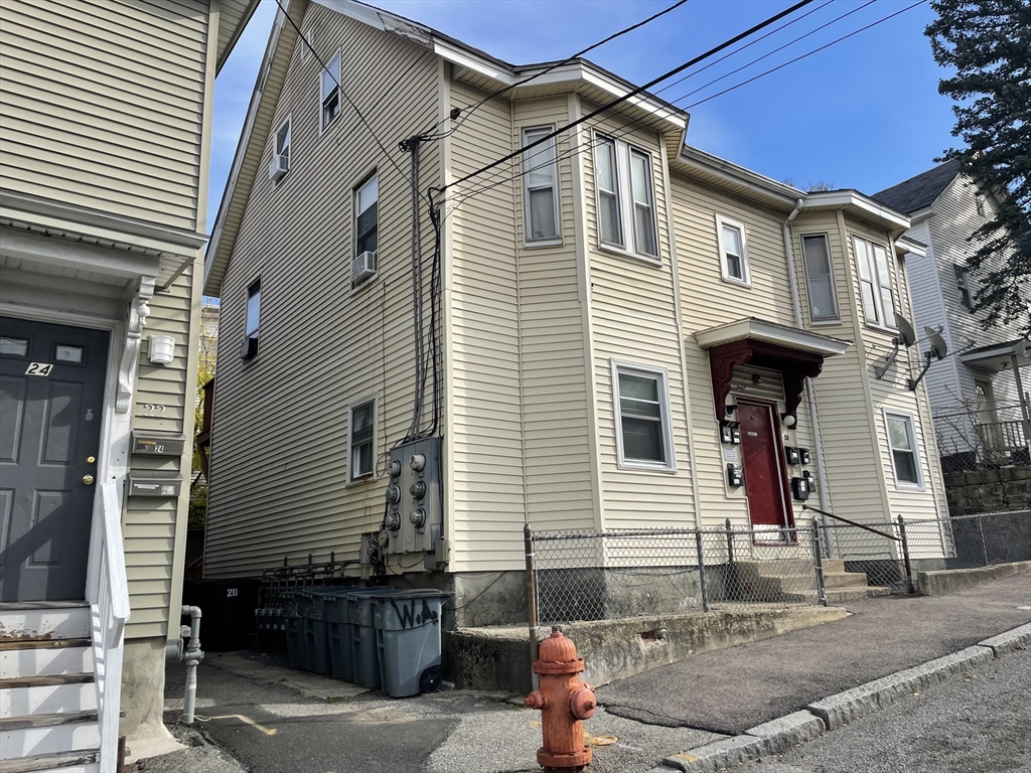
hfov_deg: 67.3
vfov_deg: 53.1
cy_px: 386
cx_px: 516
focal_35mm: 26
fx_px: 774
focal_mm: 4.2
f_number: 1.6
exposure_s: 1/2817
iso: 32
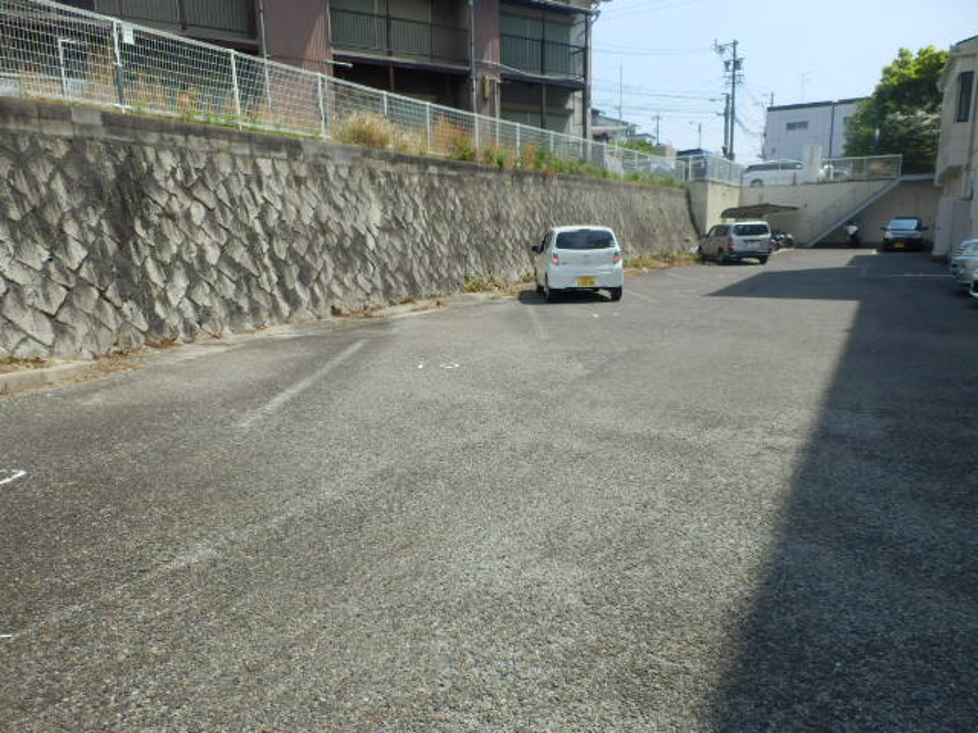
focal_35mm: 24
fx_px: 678
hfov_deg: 71.6
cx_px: 489
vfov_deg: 56.8
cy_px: 366
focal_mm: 4.2
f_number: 7.9
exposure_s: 1/125
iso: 80
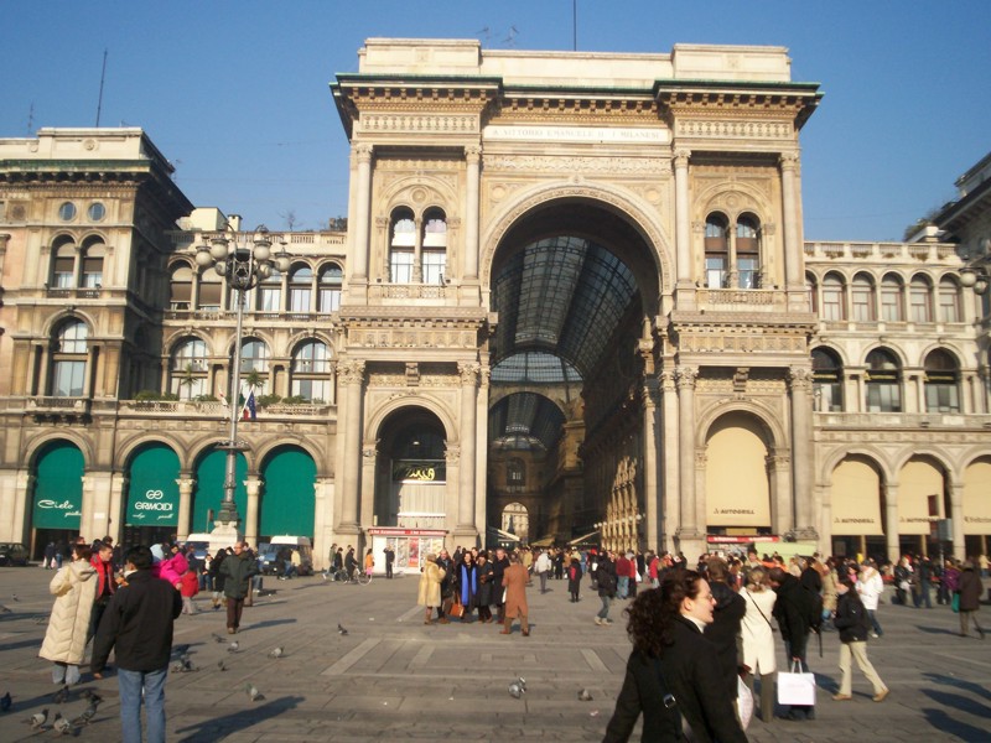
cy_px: 372
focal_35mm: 36
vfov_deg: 39.7
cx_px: 496
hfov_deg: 51.4
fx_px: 1031
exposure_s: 1/538
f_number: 4.5
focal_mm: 5.9
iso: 100
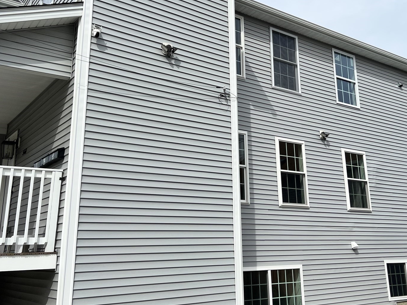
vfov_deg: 36.6
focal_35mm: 39
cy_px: 116
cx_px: 227
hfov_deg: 47.8
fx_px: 459
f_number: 1.5
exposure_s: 1/6579
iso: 50
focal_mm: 5.7
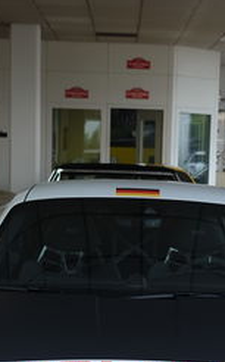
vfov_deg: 20.0
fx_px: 1004
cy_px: 337
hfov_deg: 12.8
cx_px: 154
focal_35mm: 102
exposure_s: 1/60
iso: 200
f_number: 3.6
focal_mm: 21.4
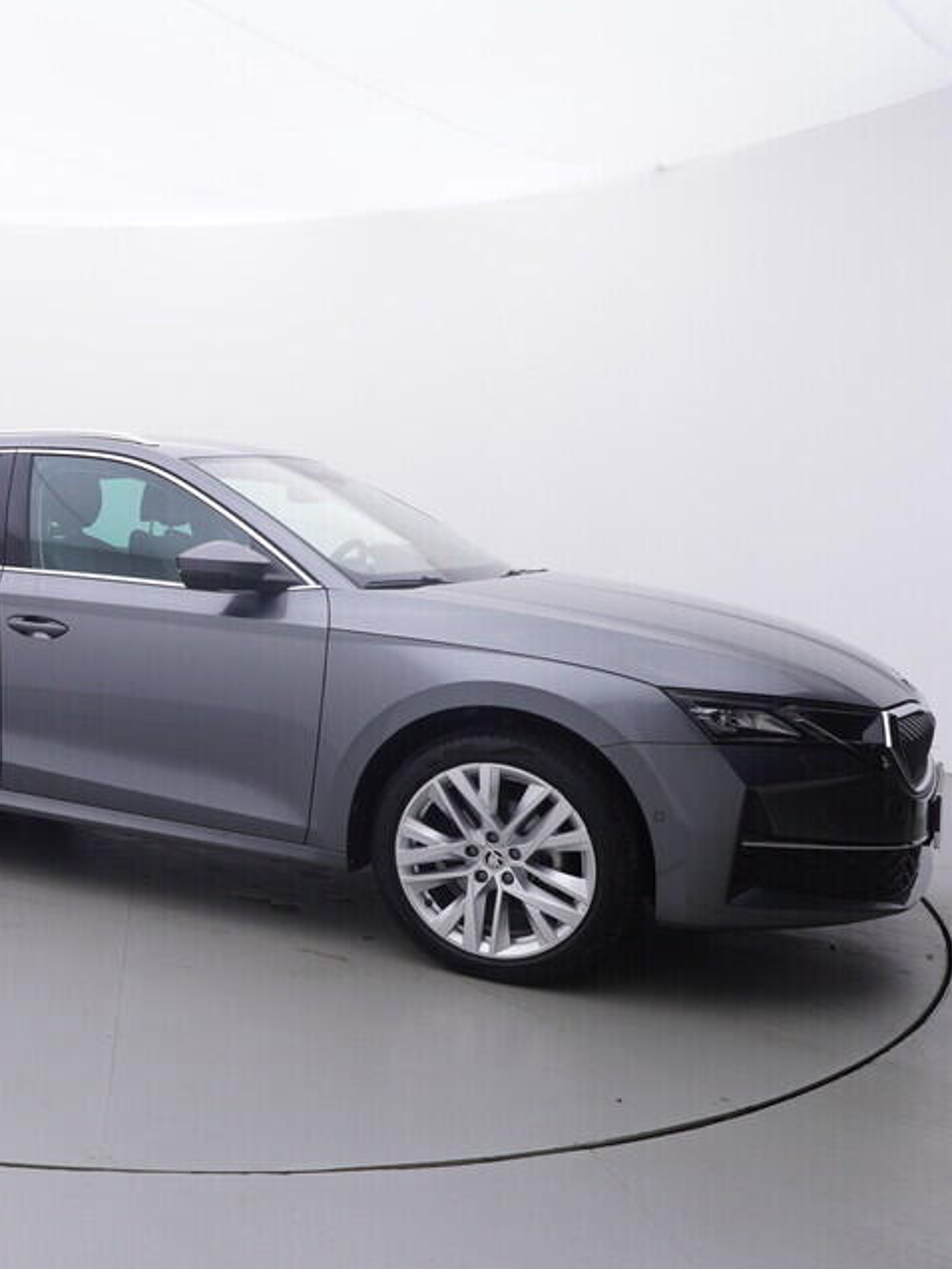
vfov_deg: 52.9
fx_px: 1275
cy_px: 661
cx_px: 48
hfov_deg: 37.5
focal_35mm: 35
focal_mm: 15
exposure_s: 1/80
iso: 200
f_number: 5
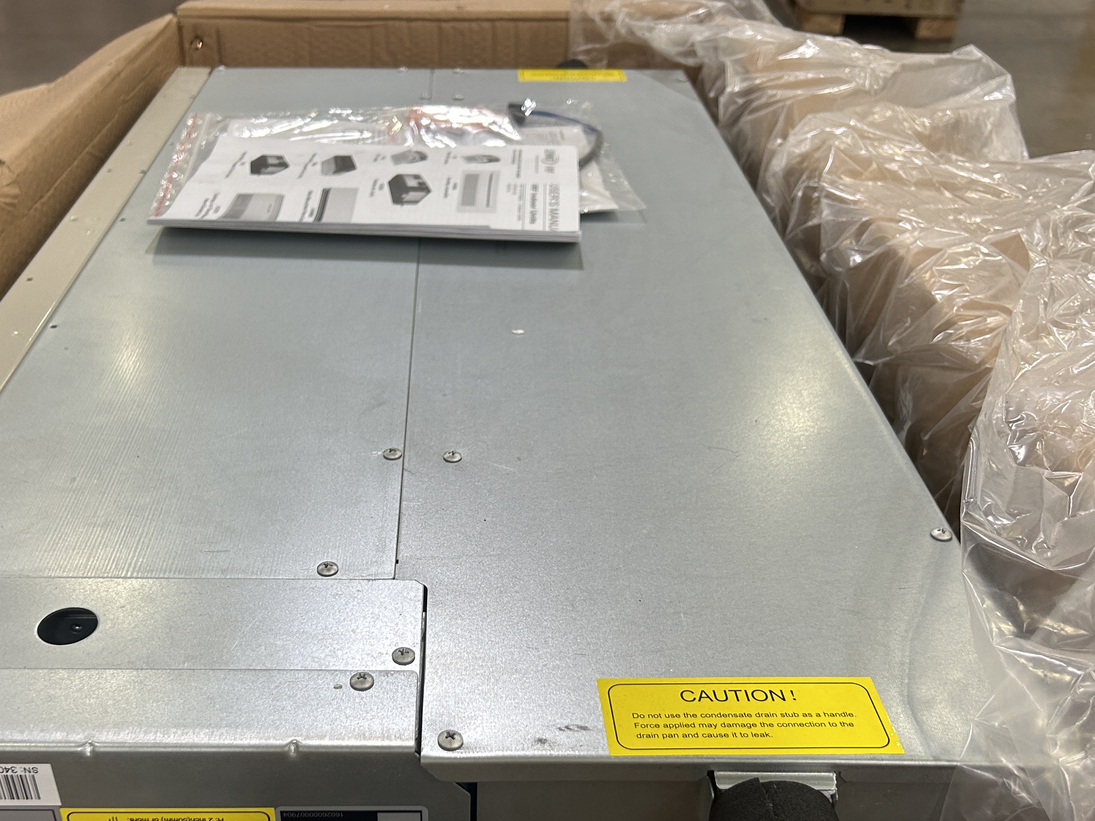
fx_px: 1202
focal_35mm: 38
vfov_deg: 37.4
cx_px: 462
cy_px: 523
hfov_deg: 48.8
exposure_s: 1/120
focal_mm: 5.7
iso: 100
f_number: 1.5
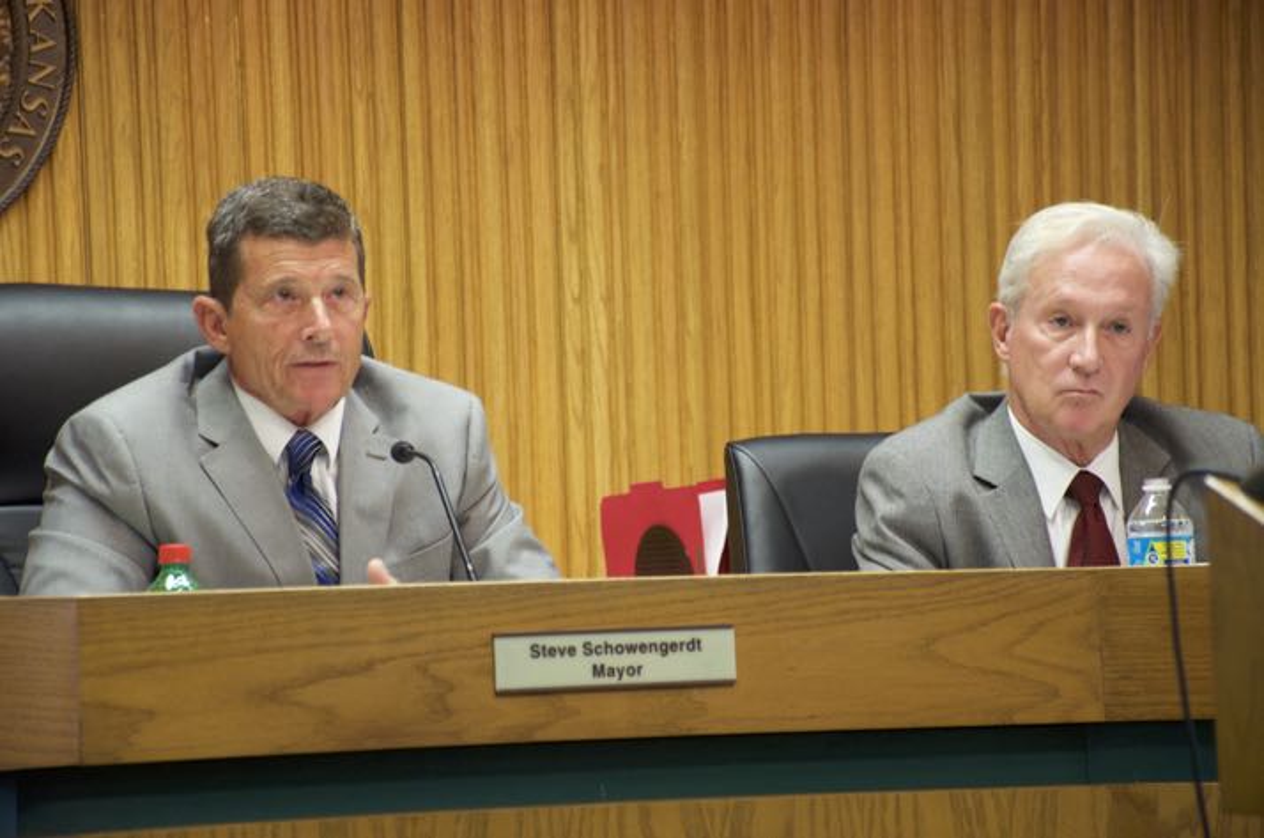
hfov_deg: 12.3
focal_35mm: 168
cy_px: 419
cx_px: 632
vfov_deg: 8.1
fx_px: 5887
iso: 1800
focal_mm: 112
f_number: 5.6
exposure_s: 1/30
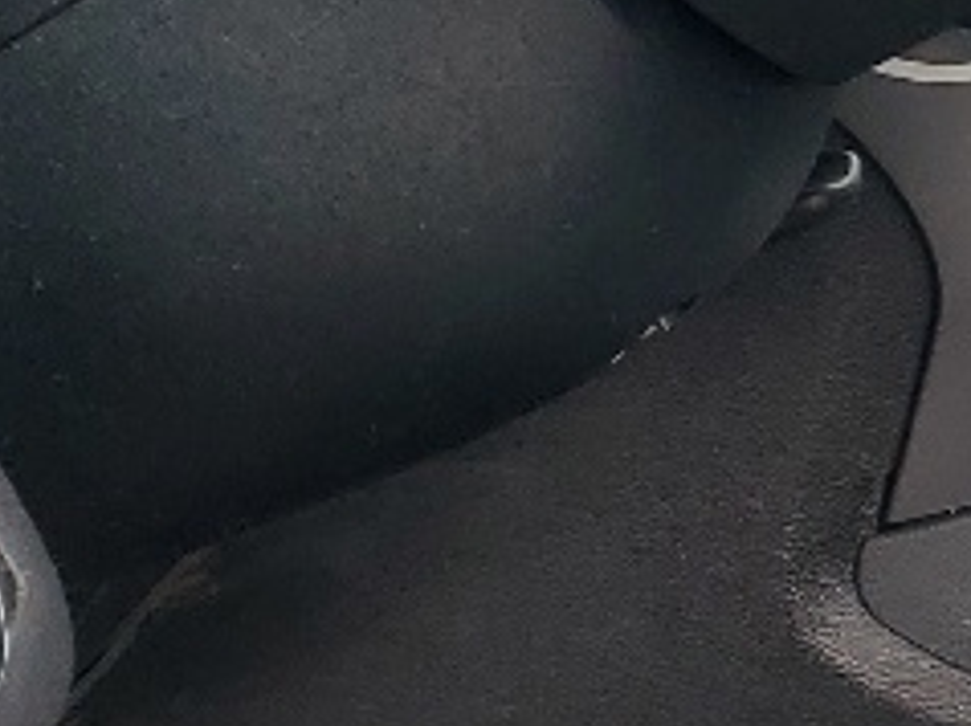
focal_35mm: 175
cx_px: 1918
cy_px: 224
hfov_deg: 10.4
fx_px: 4904
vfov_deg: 8.5
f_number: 1.5
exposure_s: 1/137
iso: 50
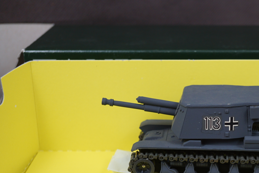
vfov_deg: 18.7
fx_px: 525
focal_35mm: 73
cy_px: 113
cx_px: 201
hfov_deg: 27.2
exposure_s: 1/60
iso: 250
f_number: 3.5
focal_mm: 30
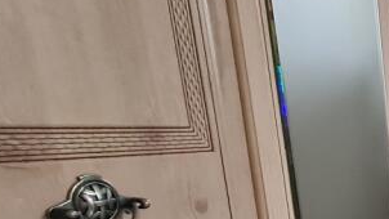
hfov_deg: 25.4
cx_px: 640
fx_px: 495
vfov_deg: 22.7
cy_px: 271
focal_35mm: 48
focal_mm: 2.2
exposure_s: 1/50
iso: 250
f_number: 2.2
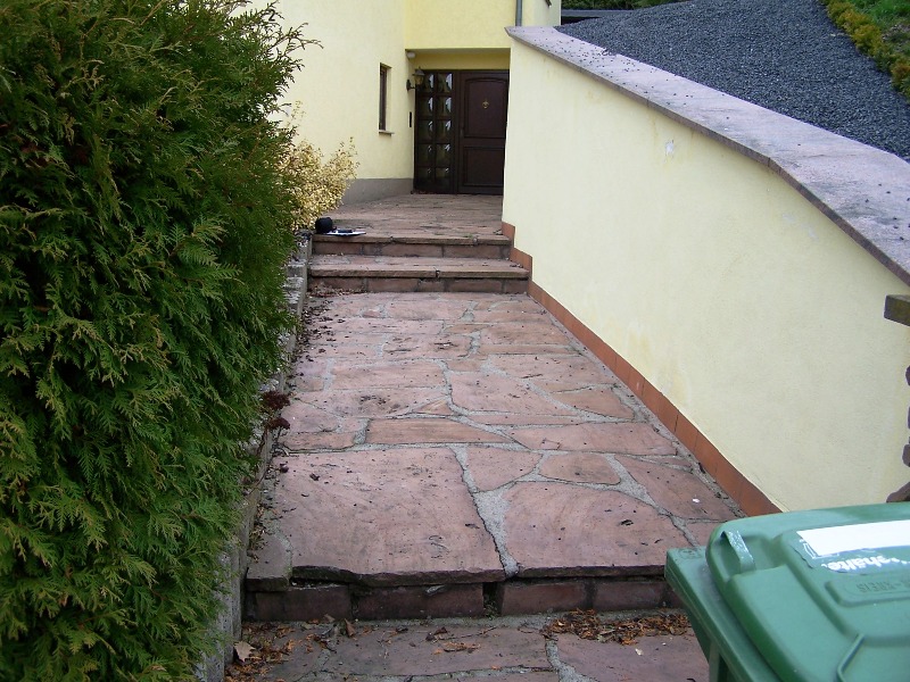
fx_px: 999
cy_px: 341
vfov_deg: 37.7
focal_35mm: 38
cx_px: 455
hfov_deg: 49.0
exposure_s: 1/90
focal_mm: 6.3
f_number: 2.8
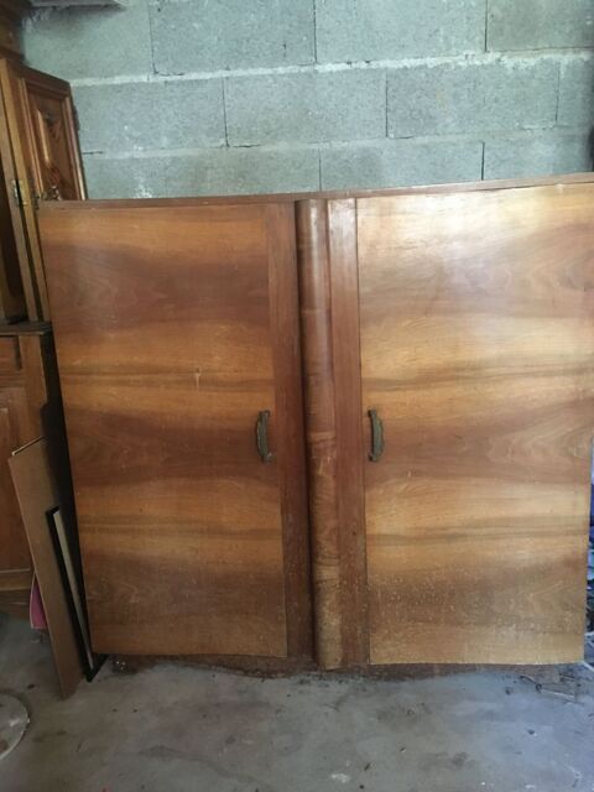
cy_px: 396
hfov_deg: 48.2
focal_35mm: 29
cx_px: 297
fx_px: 664
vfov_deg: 61.7
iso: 400
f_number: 2.2
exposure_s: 1/17
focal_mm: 4.15
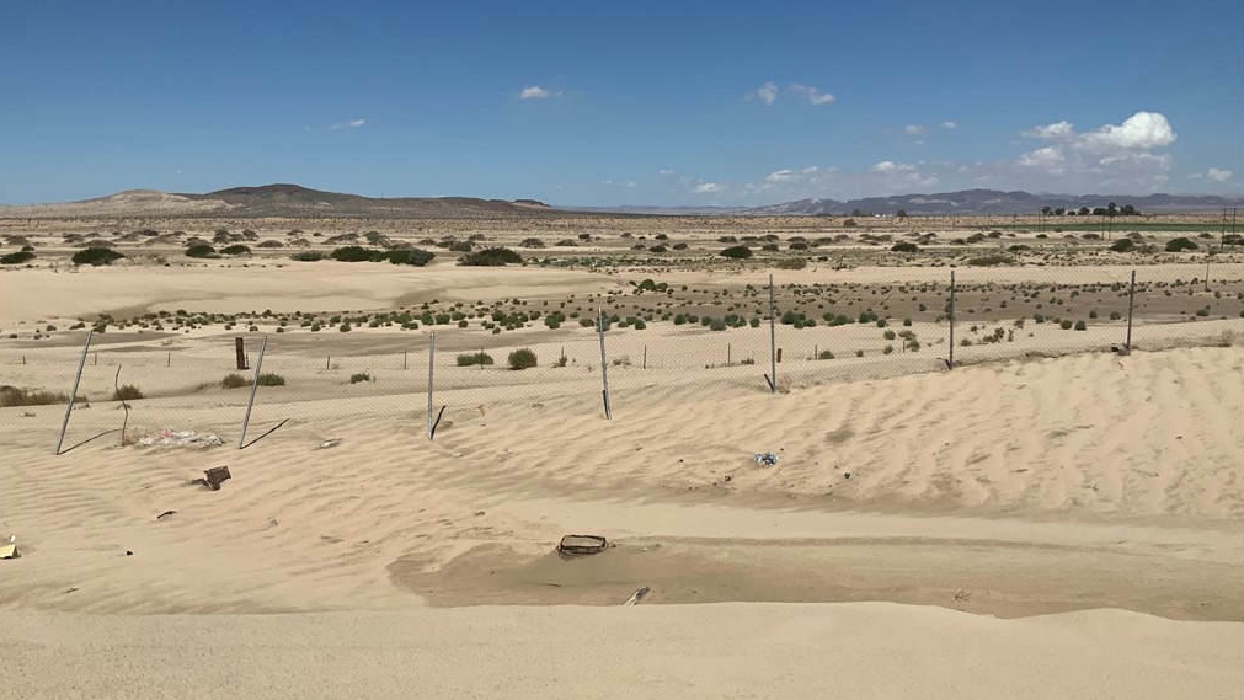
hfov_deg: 61.0
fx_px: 1056
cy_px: 370
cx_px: 616
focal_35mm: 32
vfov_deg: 36.7
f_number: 1.8
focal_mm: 3
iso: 20
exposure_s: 1/5814
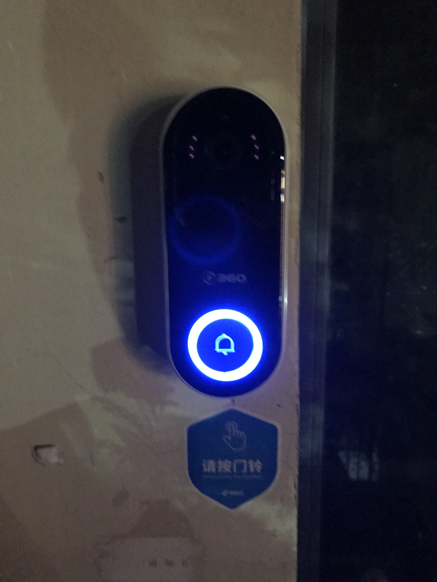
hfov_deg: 49.7
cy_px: 291
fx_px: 471
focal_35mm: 28
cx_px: 218
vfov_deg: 63.4
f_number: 1.8
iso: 1000
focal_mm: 3.99
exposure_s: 1/4
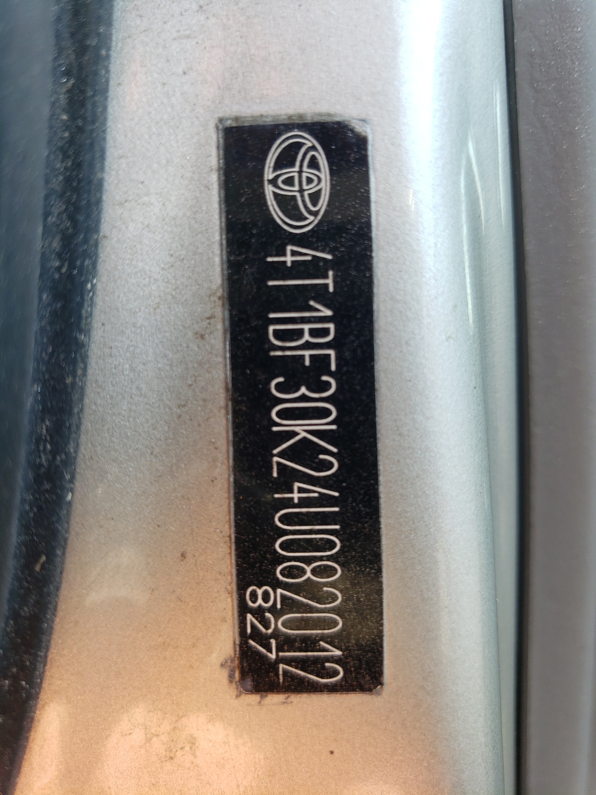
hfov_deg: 53.1
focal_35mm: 26
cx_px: 298
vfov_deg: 67.3
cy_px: 398
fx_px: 597
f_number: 1.5
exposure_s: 1/323
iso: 50
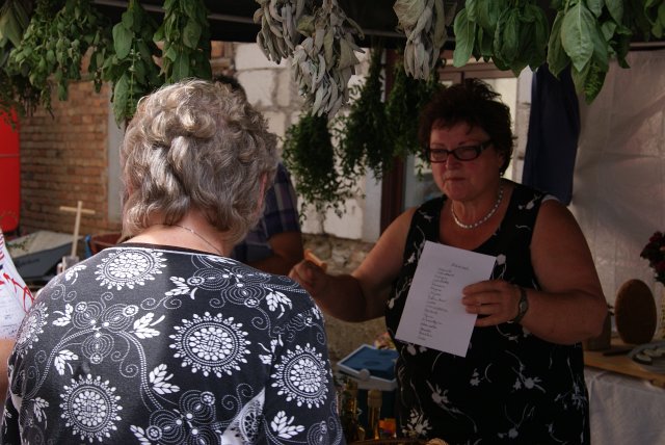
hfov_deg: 43.6
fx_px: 832
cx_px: 332
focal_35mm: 45
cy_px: 222
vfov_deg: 29.9
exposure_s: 1/100
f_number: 6.3
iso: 100
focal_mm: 30
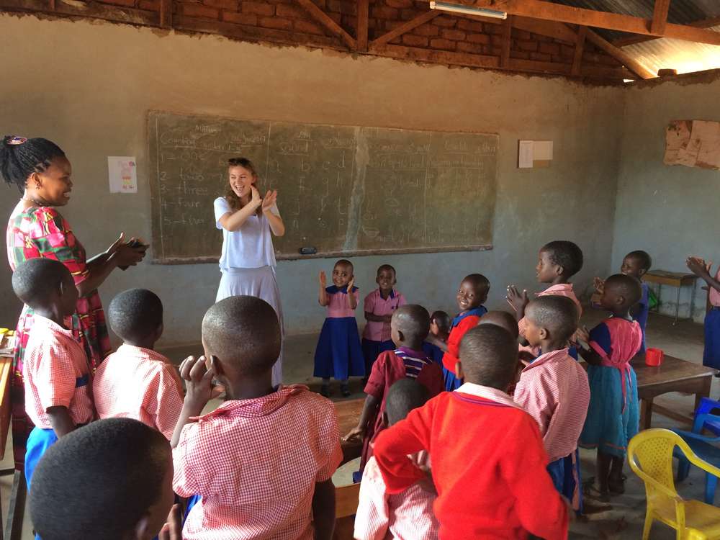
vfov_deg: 48.2
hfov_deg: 61.7
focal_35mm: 29
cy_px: 270
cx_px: 360
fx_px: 603
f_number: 2.2
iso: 64
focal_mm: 4.15
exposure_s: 1/33
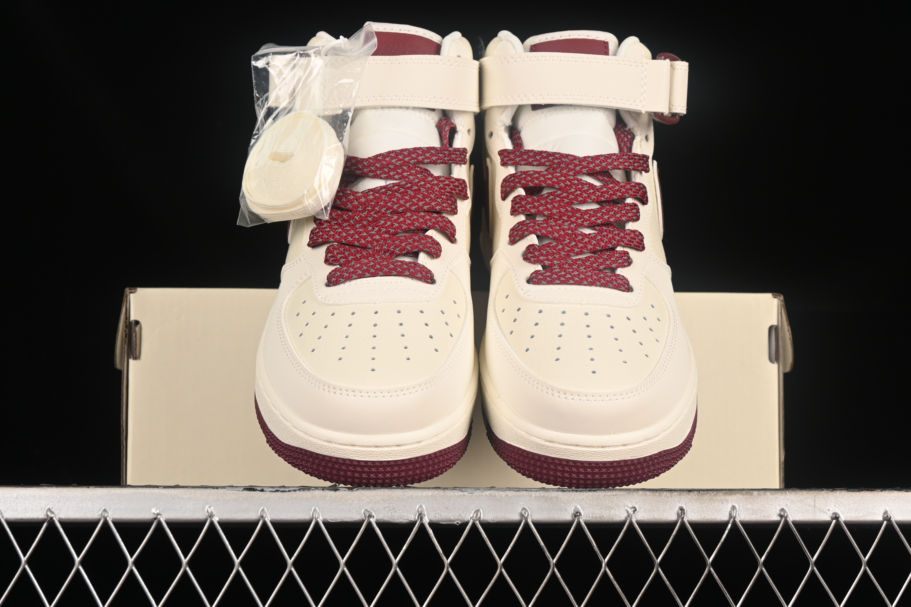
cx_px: 456
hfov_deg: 27.0
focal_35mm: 75
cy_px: 304
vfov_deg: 18.2
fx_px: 1898
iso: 160
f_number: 8
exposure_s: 1/80
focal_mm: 50
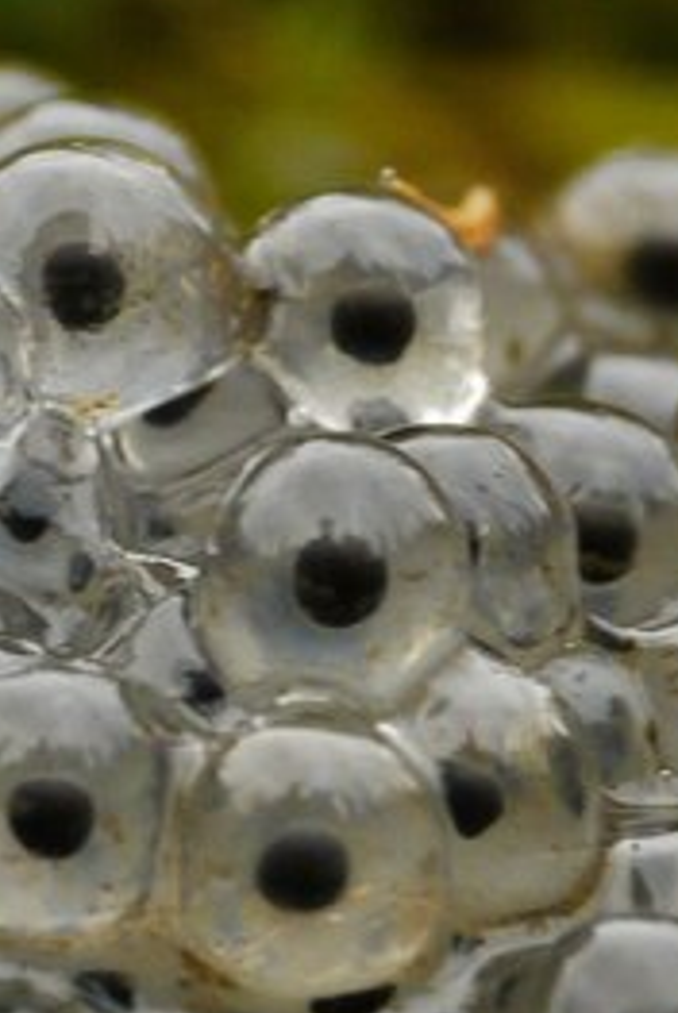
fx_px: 34118
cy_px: 299
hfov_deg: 1.1
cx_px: -237
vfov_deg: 1.7
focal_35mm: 1211
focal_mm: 140
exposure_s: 1/60
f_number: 5.8
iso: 800
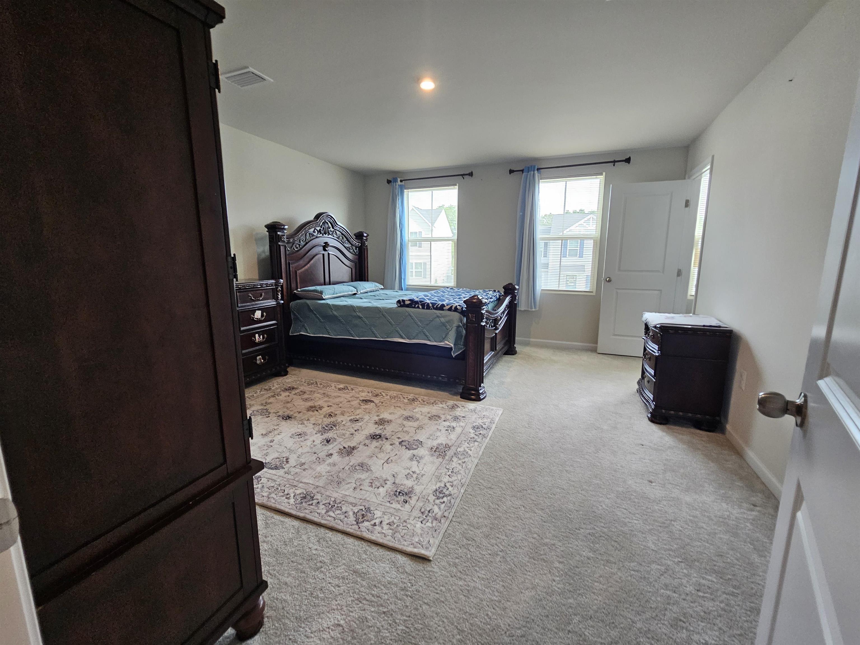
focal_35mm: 13
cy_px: 322
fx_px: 323
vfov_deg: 89.9
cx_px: 430
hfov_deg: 106.2
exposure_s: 1/60
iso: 125
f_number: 2.2
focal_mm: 2.2
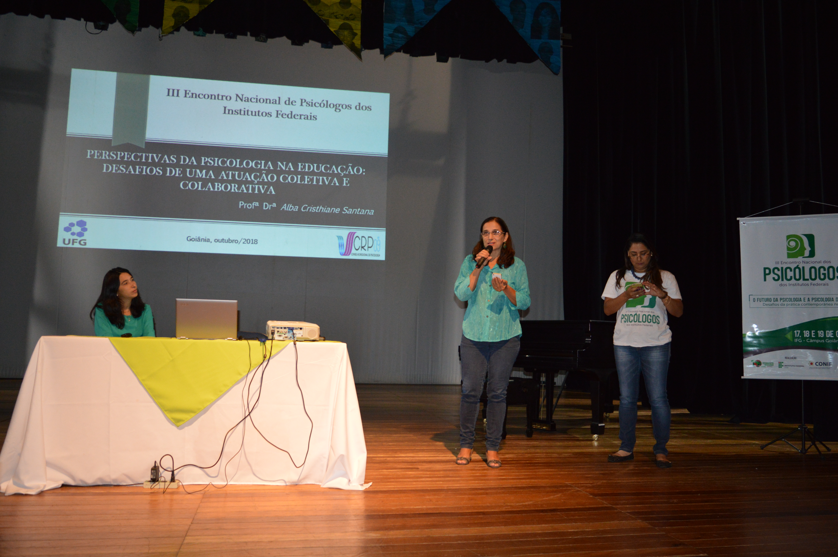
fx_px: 698
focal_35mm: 30
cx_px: 419
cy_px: 278
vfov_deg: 43.5
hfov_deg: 62.0
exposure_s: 1/60
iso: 1100
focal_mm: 20
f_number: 3.8
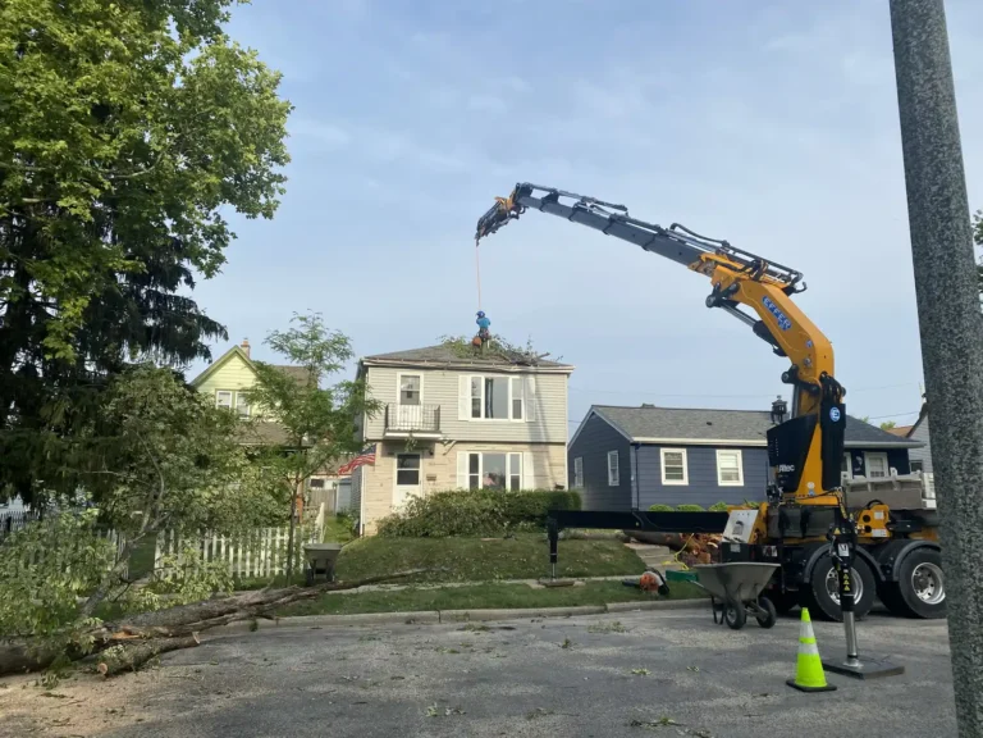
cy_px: 369
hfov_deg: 67.3
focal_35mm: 26
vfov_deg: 53.1
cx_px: 492
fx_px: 738
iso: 32
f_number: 1.8
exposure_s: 1/2222
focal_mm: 4.25
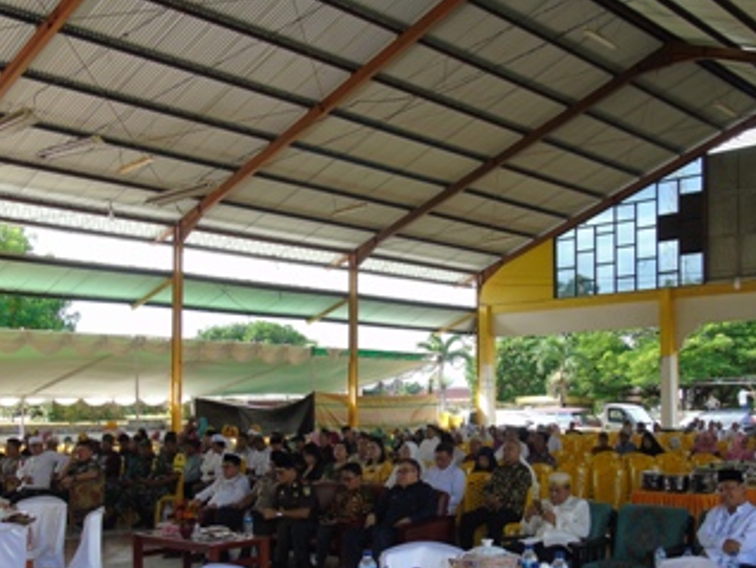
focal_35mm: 41
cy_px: 389
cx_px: 427
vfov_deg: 34.8
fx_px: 896
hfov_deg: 45.7
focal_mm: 5.2
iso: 80
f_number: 3.6
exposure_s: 1/100
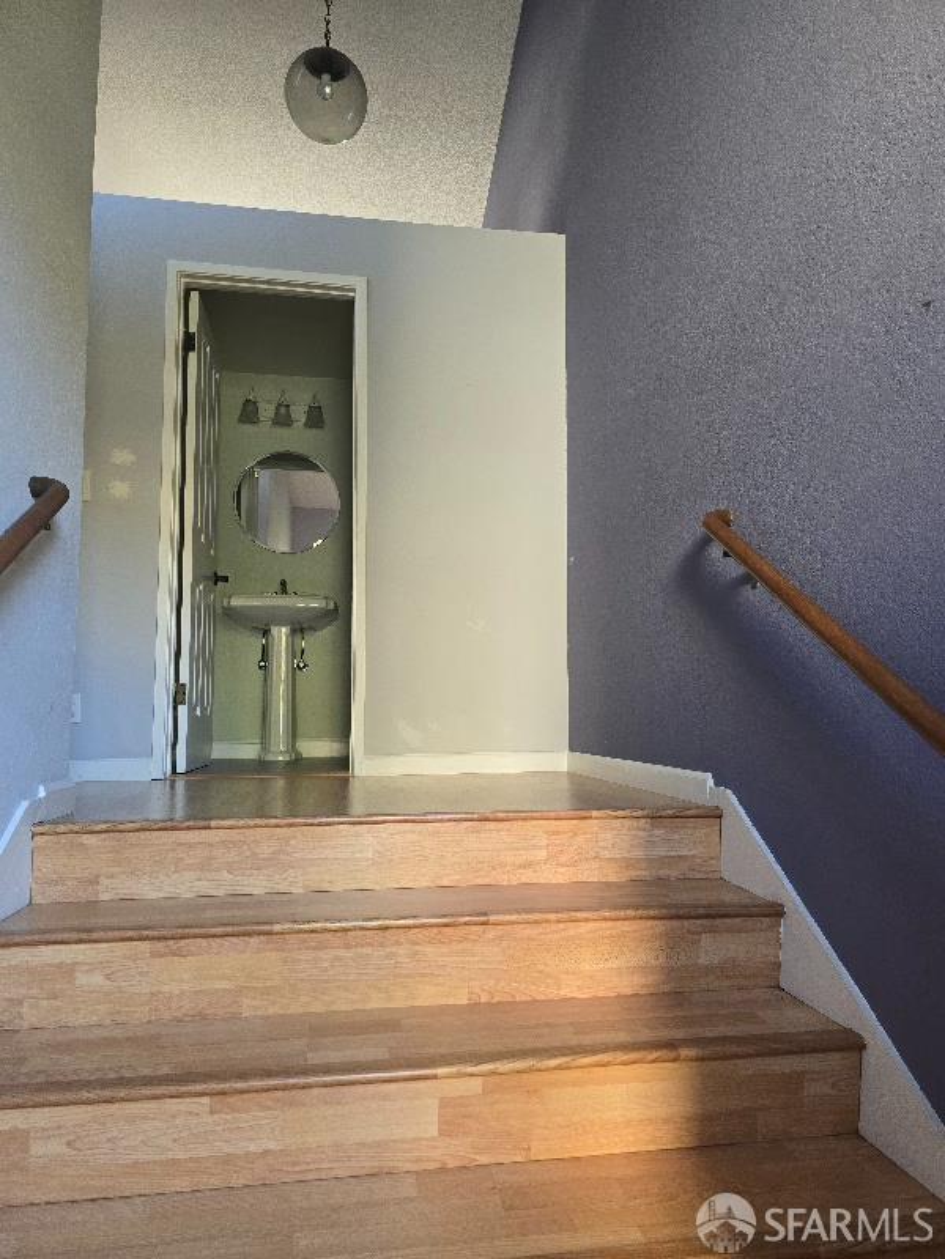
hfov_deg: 58.9
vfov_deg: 73.9
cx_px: 472
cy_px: 630
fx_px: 837
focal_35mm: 23
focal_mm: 6.3
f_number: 1.7
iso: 320
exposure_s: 1/120
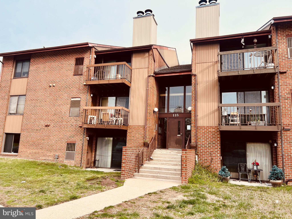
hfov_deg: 67.3
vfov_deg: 53.1
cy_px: 110
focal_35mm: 26
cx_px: 146
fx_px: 219
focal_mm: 5.7
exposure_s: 1/1196
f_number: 1.5
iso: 50
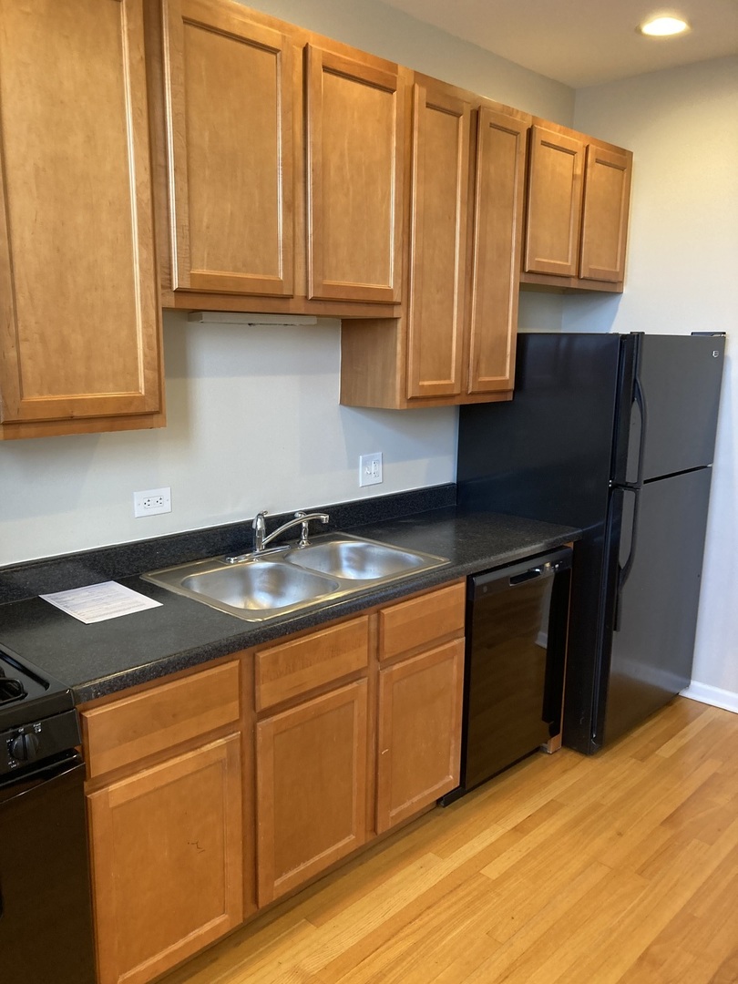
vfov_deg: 63.4
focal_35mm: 28
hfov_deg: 49.7
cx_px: 369
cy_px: 492
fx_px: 796
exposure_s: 1/60
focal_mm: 3.99
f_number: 1.8
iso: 125
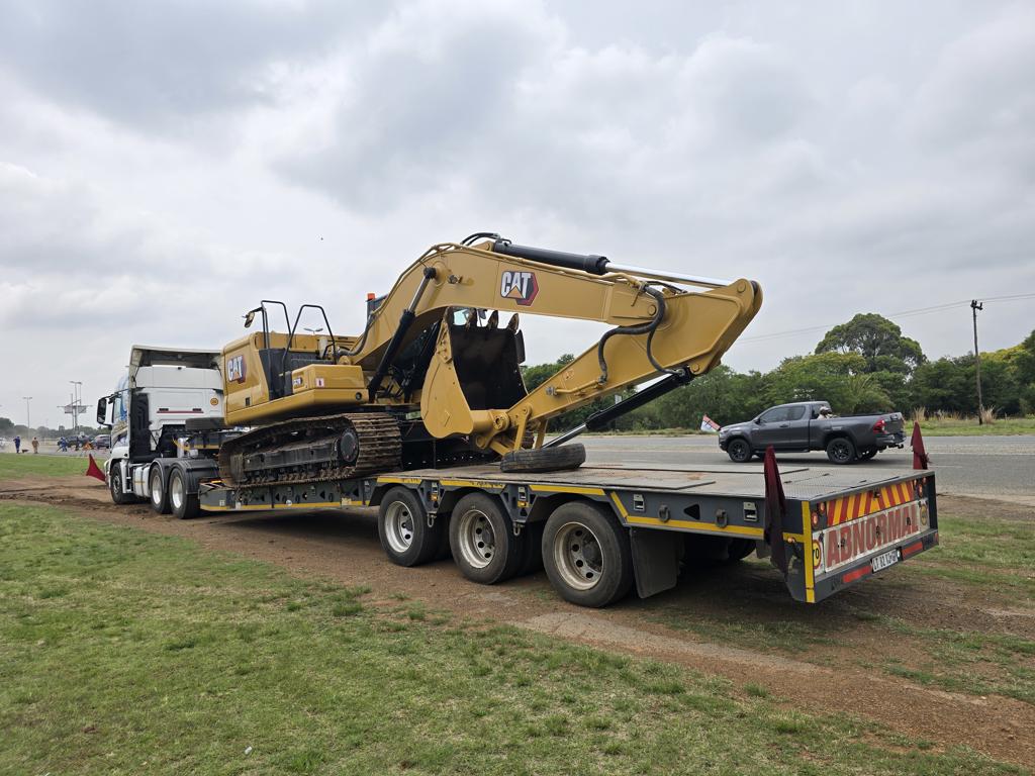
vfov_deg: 58.9
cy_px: 388
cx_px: 518
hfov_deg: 73.9
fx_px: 688
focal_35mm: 23
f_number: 1.7
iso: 12
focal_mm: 6.3
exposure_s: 1/792
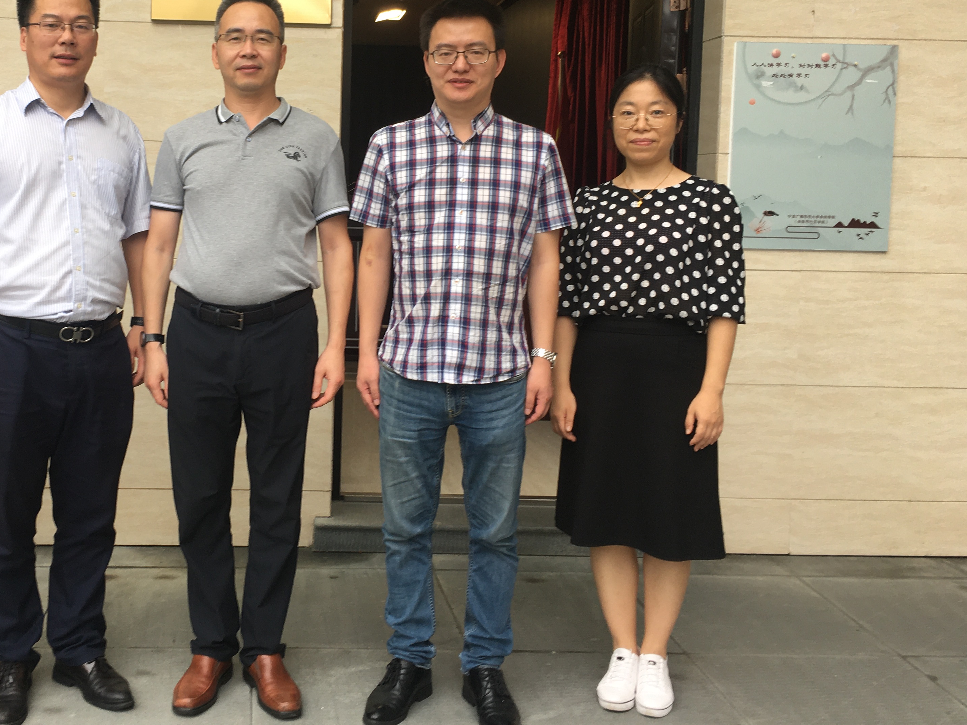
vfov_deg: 34.9
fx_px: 1145
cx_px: 292
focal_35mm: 41
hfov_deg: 44.8
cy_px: 256
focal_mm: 4.15
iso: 25
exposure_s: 1/50
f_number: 2.2
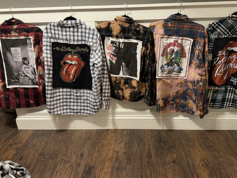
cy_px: 78
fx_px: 199
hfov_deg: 61.6
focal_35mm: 29
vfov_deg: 48.1
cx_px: 126
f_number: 1.78
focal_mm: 6.76
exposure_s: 1/40
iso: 800
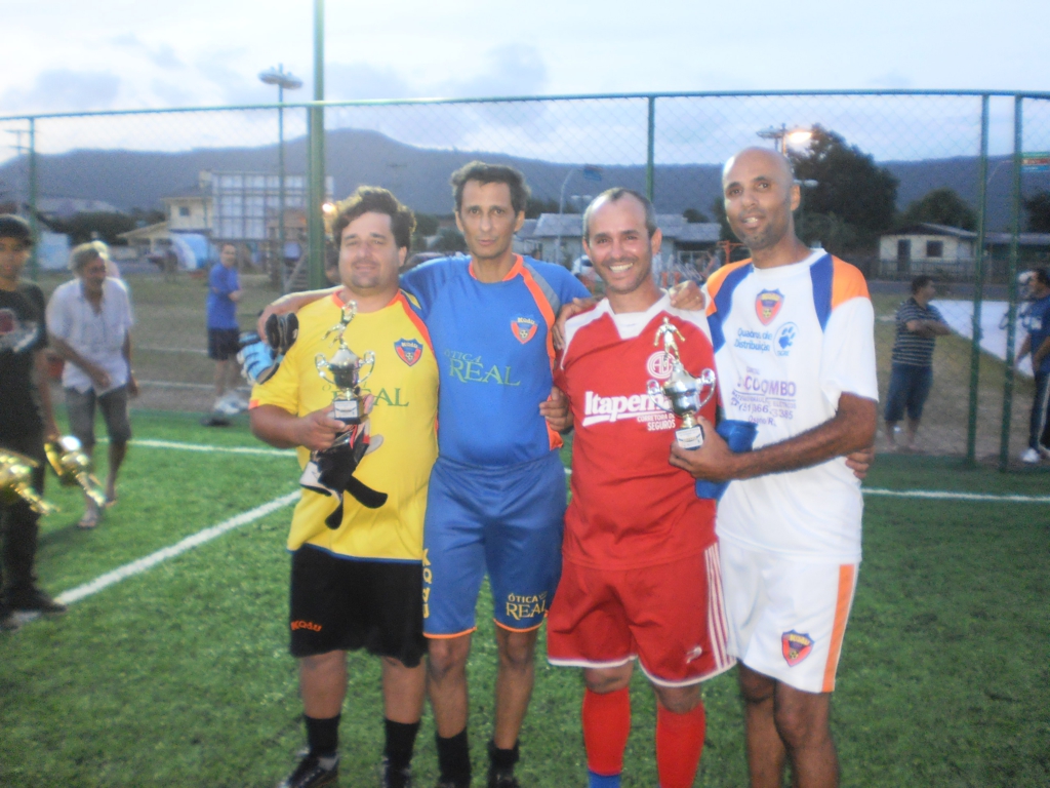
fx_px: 1092
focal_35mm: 36
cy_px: 394
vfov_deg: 39.7
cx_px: 525
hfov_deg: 51.4
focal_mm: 6.3
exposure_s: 1/30
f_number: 3.1
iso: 320
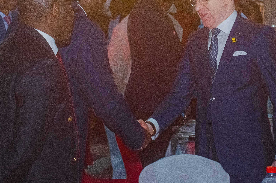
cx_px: 138
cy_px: 39
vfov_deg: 11.9
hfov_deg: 18.0
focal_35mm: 114
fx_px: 872
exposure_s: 1/100
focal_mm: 44
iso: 800
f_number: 5.6
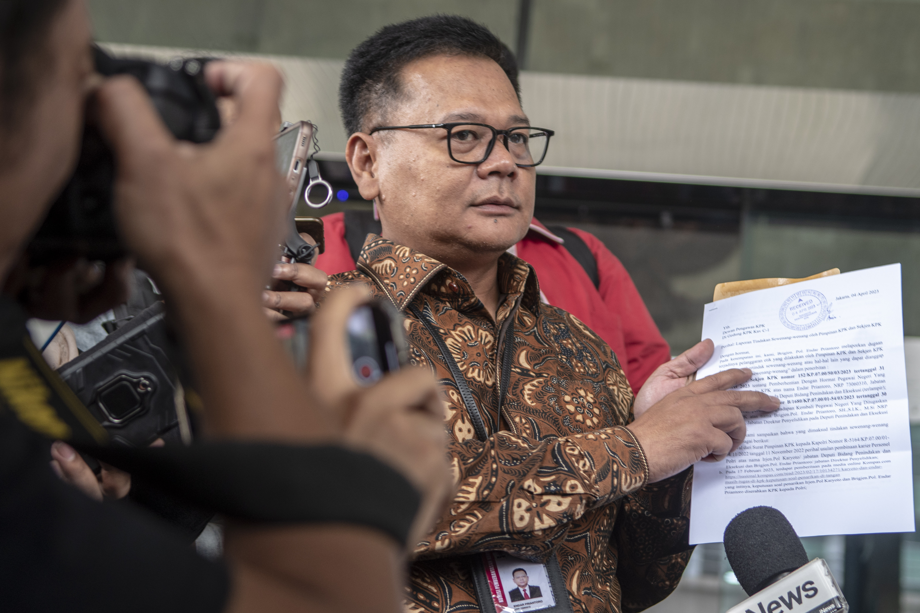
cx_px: 460
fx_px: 1457
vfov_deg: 23.8
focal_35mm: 57
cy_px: 306
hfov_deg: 35.1
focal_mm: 38
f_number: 2.8
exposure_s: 1/125
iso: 200
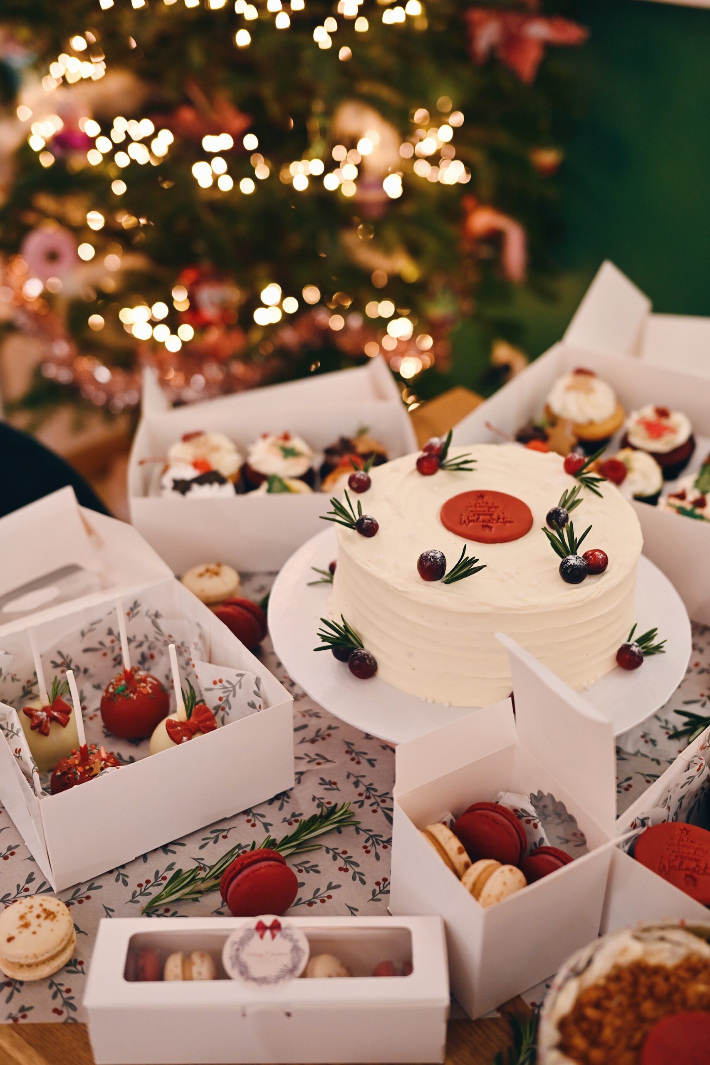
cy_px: 532
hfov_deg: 33.4
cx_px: 355
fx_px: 1183
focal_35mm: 40
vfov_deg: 48.5
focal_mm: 40
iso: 1800
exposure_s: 1/125
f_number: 2.8
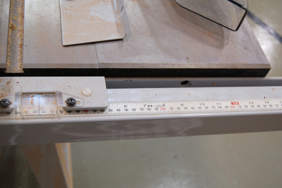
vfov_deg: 28.9
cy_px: 94
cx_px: 141
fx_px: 364
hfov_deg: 42.4
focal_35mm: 46
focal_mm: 31
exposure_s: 1/30
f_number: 4.5
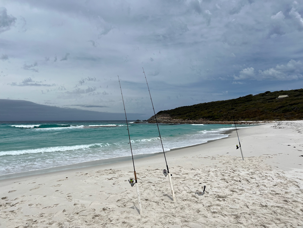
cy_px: 114
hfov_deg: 67.3
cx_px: 152
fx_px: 228
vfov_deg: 53.1
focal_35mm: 26
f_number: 1.5
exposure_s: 1/16393
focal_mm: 5.7
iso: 40
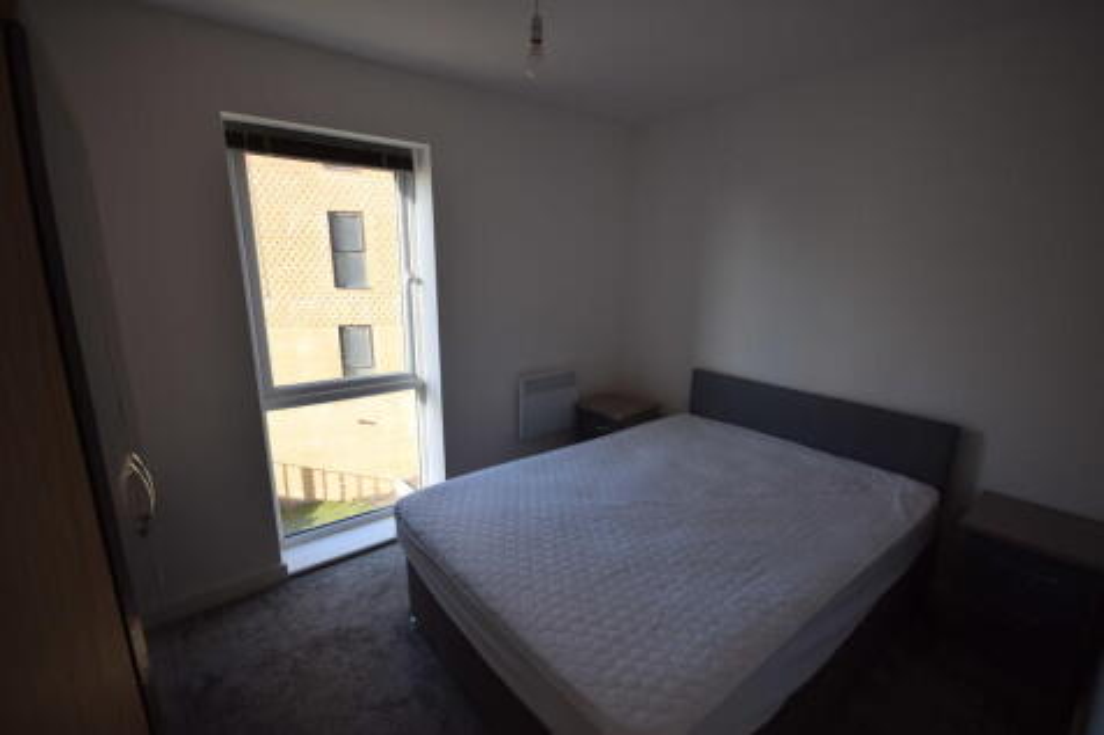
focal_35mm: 15
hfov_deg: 100.4
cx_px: 552
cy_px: 368
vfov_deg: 77.3
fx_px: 460
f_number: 5
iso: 200
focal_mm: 10
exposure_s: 1/100
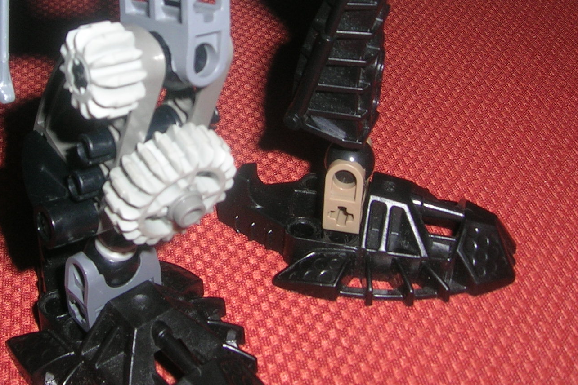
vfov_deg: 23.0
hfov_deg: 34.0
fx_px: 931
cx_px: 169
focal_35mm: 58
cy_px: 76
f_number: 4.8
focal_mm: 5.4
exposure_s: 1/60.1
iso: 50
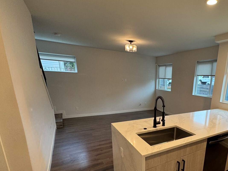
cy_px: 116
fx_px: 138
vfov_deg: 61.6
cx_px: 160
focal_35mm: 21
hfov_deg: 75.3
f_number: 2.2
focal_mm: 2.22
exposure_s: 1/120
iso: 160
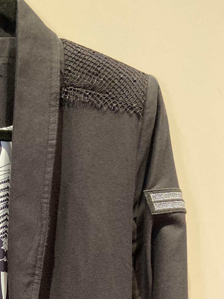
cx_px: -35
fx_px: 526
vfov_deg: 29.0
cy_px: 320
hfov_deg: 22.4
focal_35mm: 61
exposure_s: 1/50
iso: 400
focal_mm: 4.25
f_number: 1.8
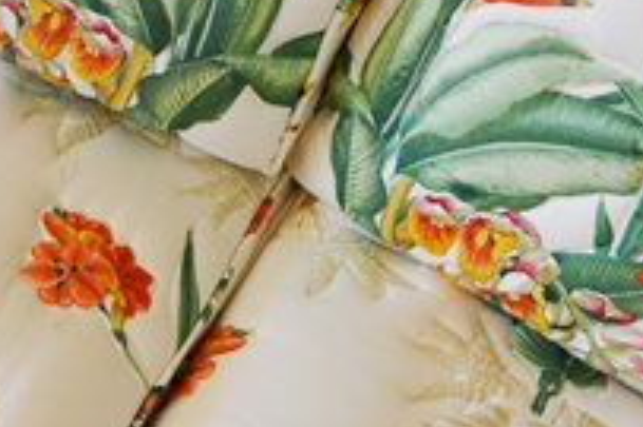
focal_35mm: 80
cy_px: 332
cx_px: -184
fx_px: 1428
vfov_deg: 16.9
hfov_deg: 22.7
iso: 400
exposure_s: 1/100
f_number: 5
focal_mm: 18
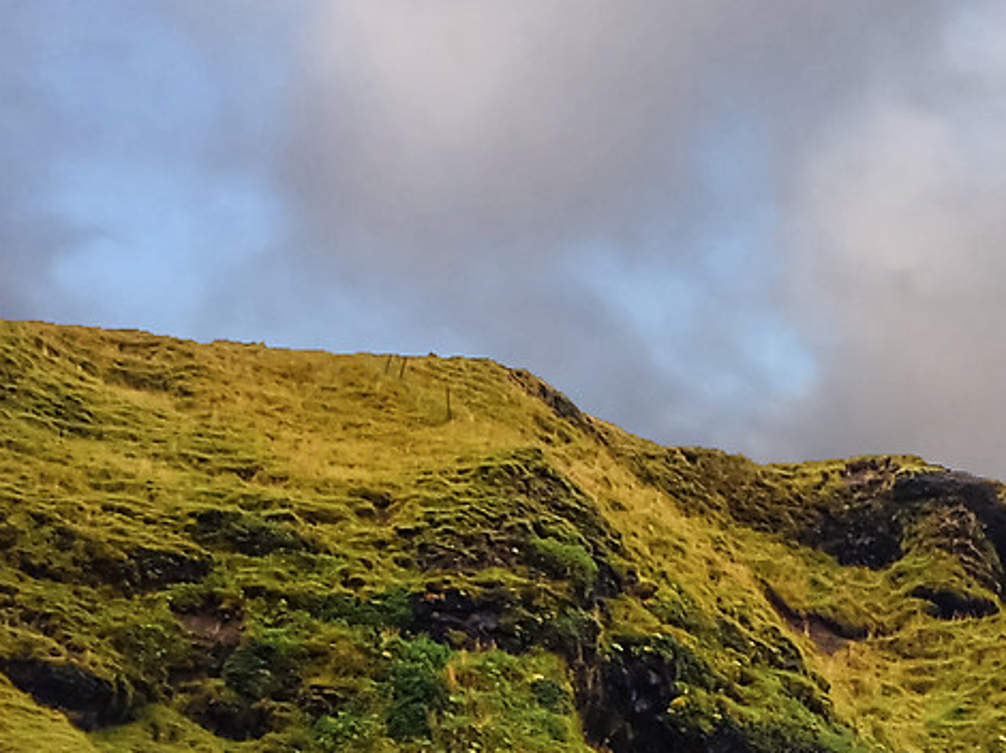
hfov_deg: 7.9
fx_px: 6710
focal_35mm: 231
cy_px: 1534
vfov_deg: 6.2
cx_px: 2399
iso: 100
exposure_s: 14
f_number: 8
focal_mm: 31
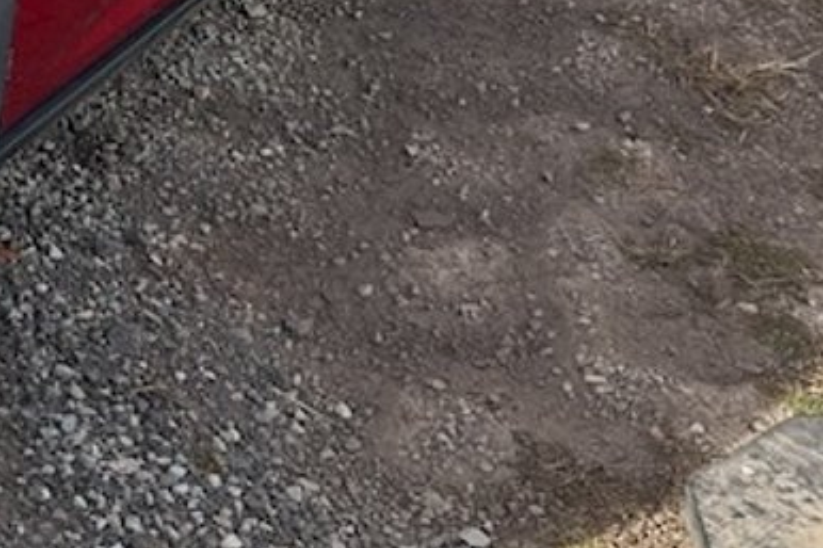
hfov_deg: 17.1
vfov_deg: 12.4
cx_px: -479
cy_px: -214
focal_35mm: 106
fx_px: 2422
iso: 50
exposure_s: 1/1511
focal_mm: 5.7
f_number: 1.5
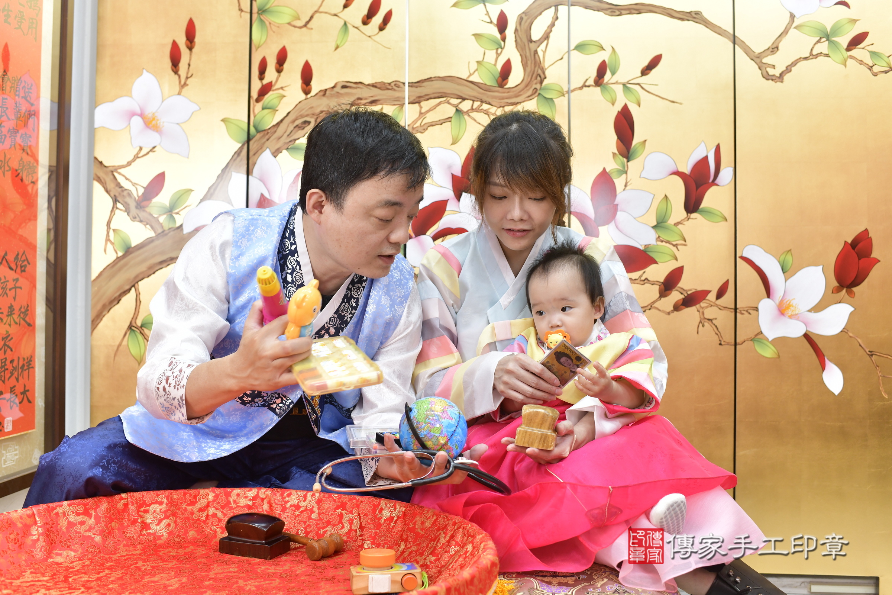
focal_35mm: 35
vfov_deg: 37.9
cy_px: 298
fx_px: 867
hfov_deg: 54.4
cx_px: 446
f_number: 4.5
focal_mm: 35
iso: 1000
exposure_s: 1/200
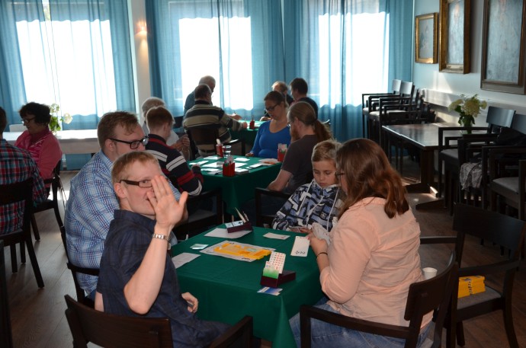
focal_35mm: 45
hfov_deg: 43.7
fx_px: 656
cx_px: 263
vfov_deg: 29.7
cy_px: 174
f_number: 4.2
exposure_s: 1/100
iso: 400
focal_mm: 30
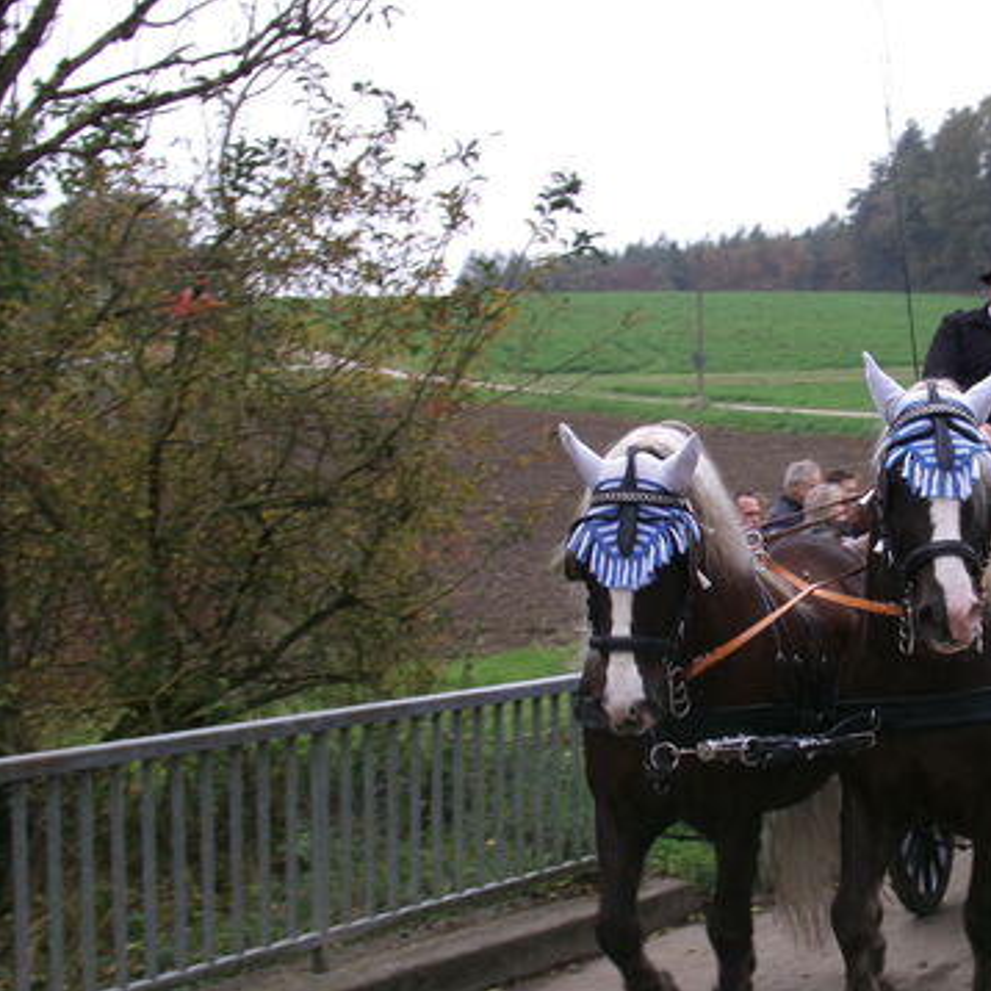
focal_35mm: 77
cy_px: 605
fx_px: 2494
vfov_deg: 22.4
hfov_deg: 22.2
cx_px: 807
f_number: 4.2
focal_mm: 8.5
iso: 100
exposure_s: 1/70
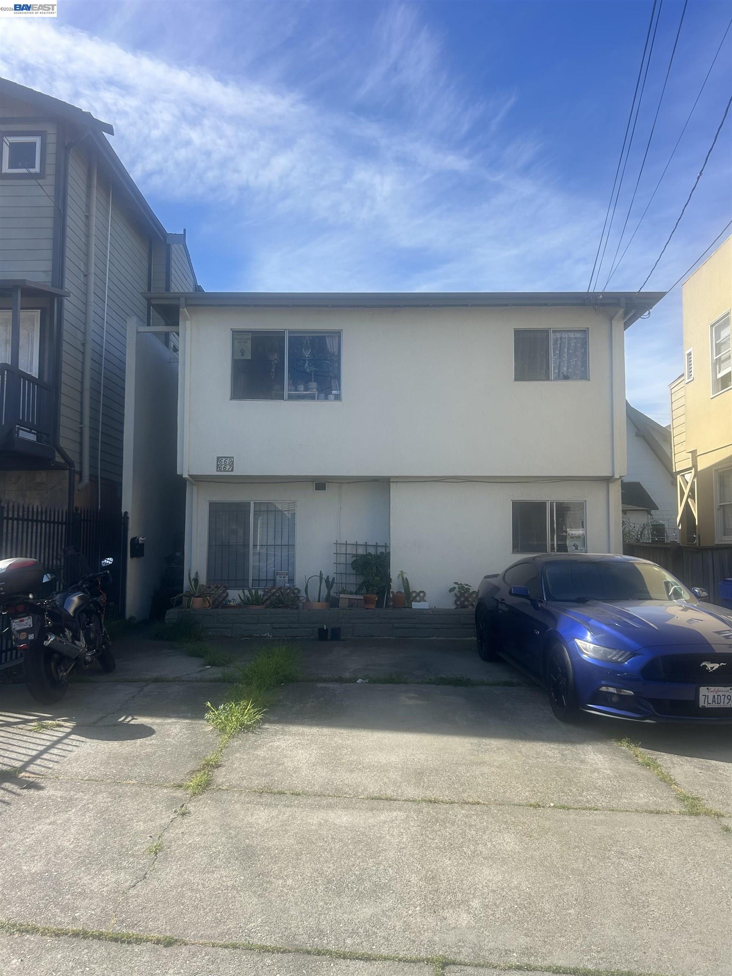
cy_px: 488
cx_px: 366
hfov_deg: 53.1
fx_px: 733
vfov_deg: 67.3
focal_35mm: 26
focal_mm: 5.7
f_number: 1.5
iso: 50
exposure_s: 1/3356
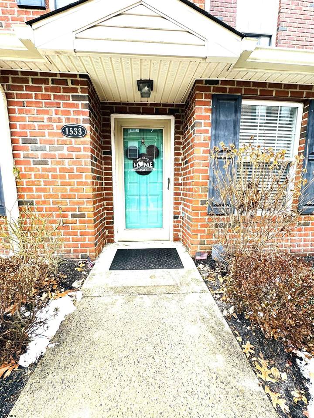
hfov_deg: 85.7
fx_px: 169
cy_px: 209
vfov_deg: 102.1
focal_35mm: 14
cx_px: 157
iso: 40
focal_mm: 2.22
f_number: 2.2
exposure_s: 1/145
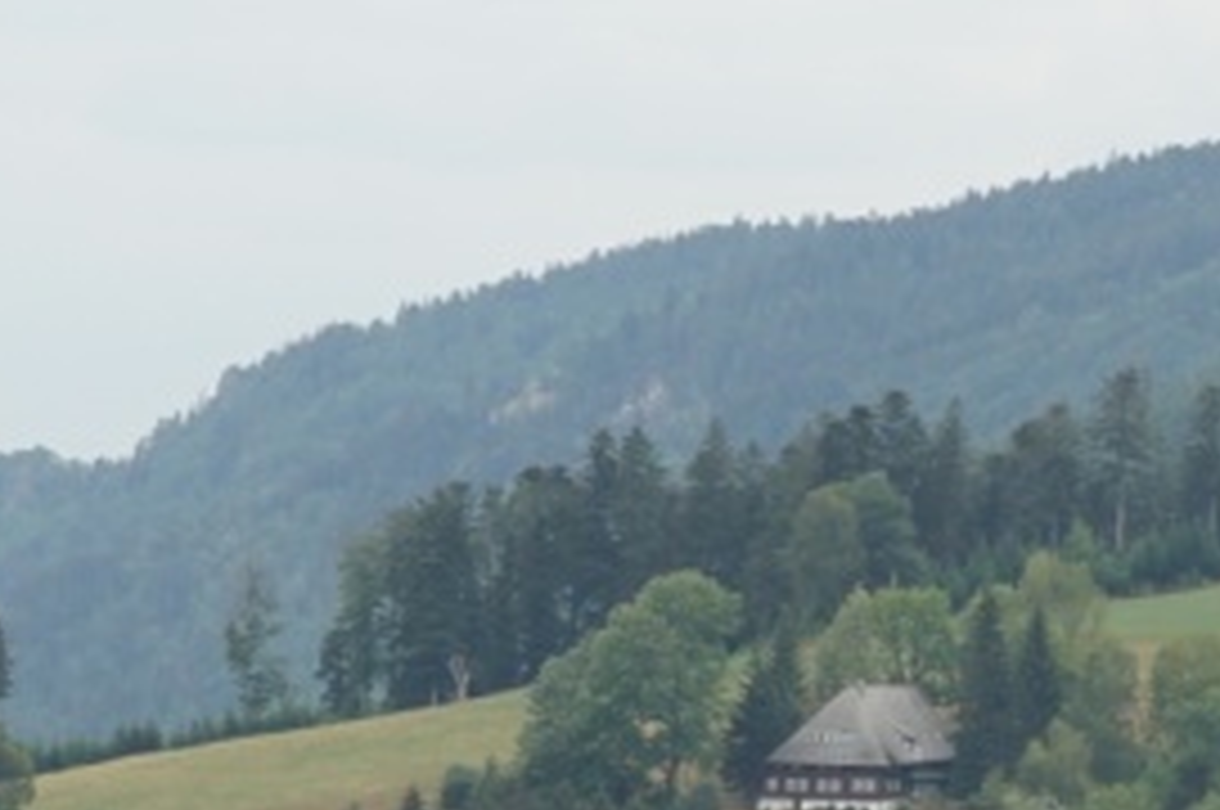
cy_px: 945
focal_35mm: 388
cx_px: 329
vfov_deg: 3.5
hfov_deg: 5.3
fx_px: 13133
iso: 160
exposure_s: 1/80
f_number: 10
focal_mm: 70
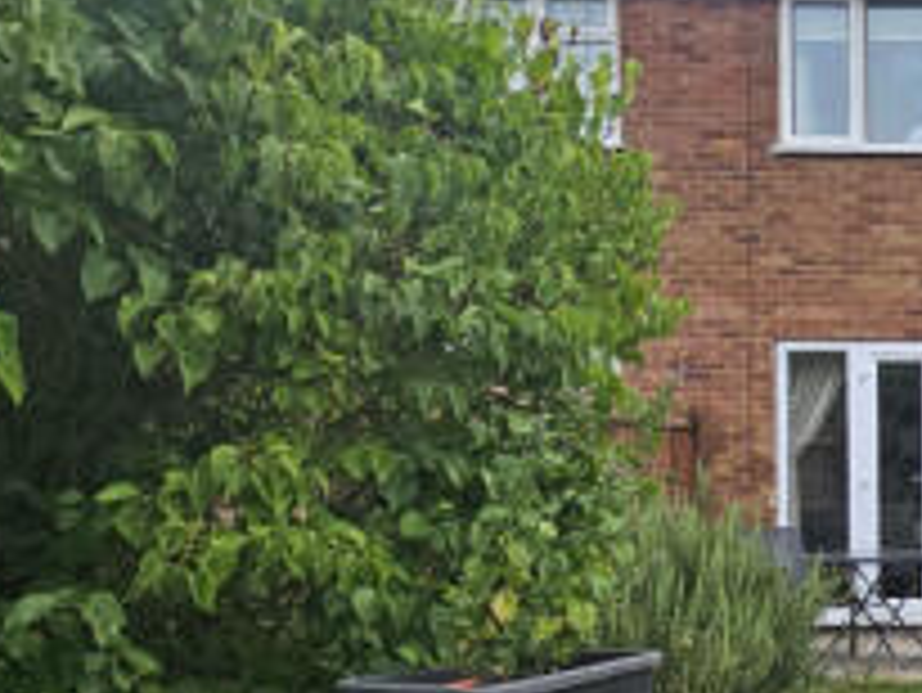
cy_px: 542
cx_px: 1208
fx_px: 986
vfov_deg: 37.5
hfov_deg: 34.6
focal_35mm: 37
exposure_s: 1/1170
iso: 50
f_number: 2.2
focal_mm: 2.2
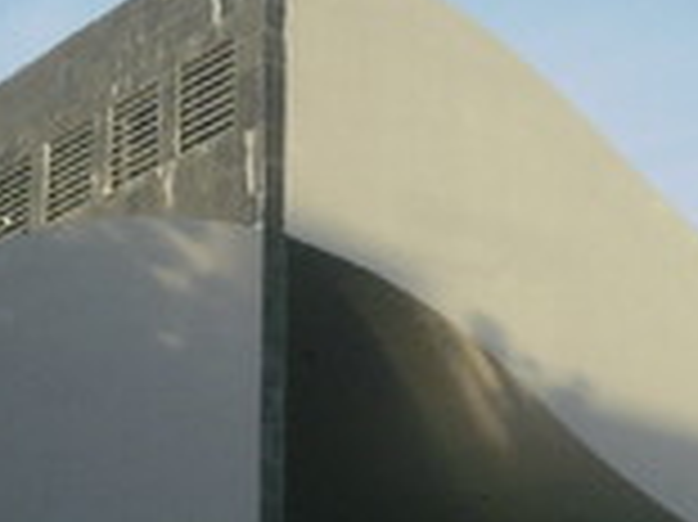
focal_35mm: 100
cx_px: 131
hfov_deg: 19.4
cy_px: 691
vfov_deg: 14.1
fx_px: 2015
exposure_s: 1/640
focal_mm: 5.45
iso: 100
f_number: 2.9
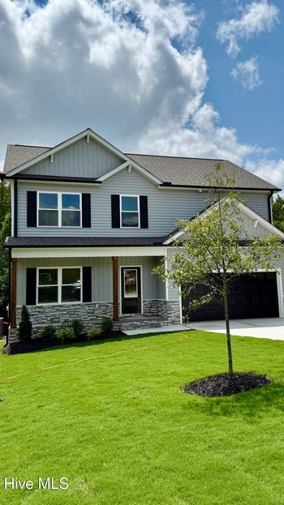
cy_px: 238
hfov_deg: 41.4
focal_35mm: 28
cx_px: 156
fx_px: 375
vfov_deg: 67.9
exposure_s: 1/10309
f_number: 1.78
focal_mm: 6.76
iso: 80
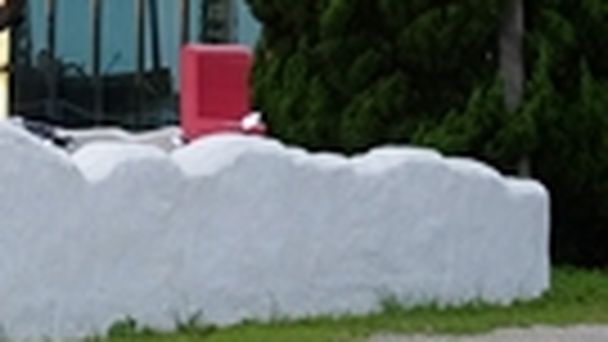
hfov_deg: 7.7
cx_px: -1207
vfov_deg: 4.8
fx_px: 3934
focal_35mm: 244
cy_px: -477
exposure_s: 1/210
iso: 400
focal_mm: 23
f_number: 2.8
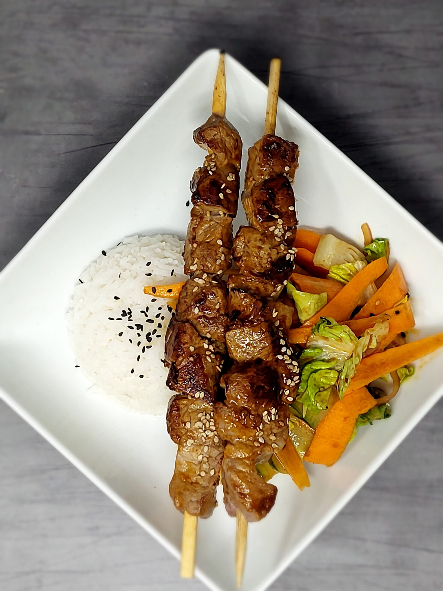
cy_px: 296
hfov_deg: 56.8
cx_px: 222
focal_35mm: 24
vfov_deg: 71.6
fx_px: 410
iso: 40
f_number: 1.8
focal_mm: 5.23
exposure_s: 1/100
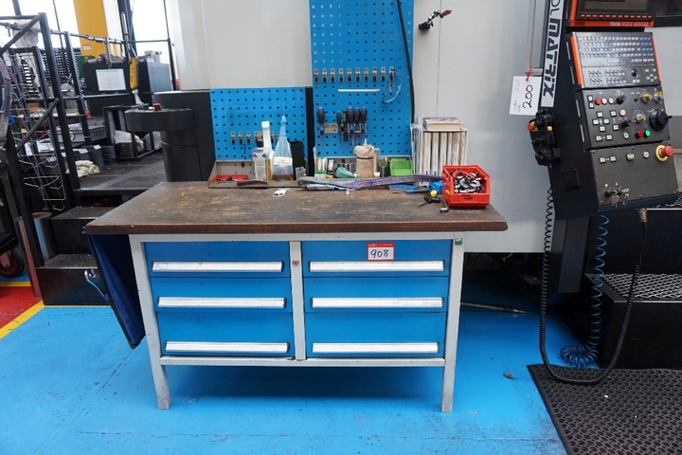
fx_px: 455
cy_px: 228
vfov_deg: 53.1
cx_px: 341
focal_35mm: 24
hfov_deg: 73.7
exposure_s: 1/160
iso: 500
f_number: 4
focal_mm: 16
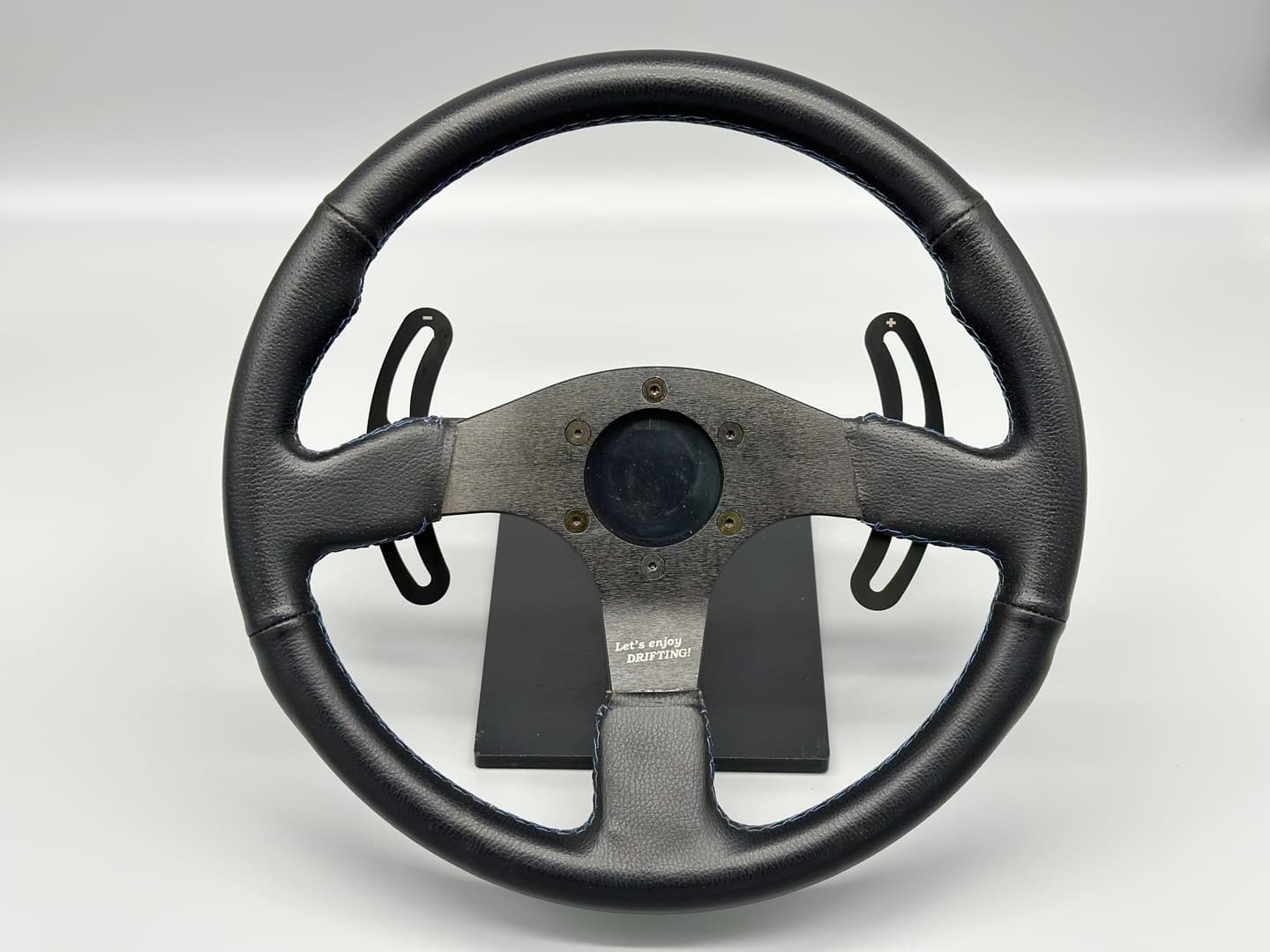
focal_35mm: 48
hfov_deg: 39.7
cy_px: 476
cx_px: 635
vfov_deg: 30.3
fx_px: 1761
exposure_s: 1/174
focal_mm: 6.86
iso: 64
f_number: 1.78
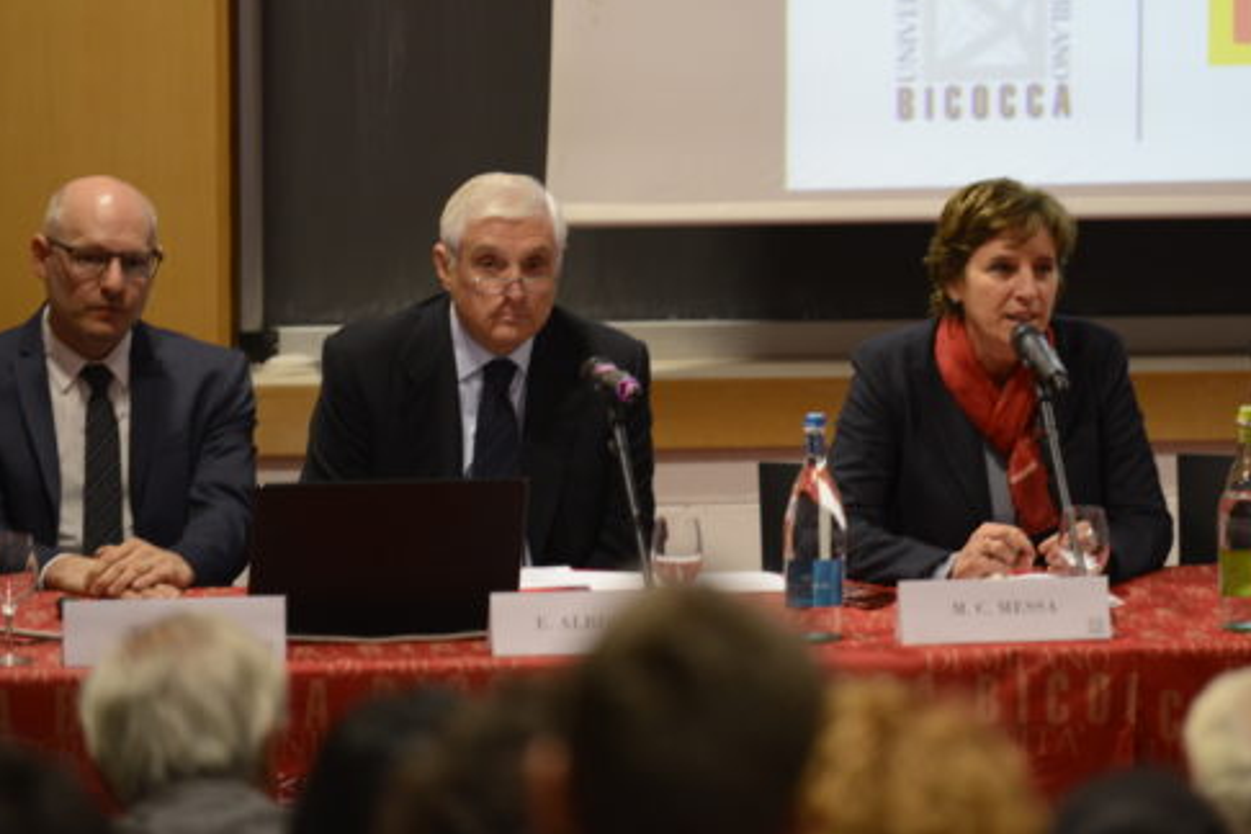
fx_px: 8756
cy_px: 286
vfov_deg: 5.5
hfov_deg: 8.2
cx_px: 811
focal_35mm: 252
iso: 1250
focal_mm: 180
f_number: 2.8
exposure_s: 1/80
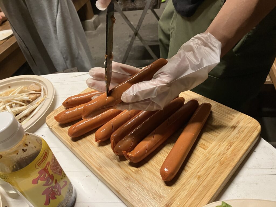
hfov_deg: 63.4
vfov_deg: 49.7
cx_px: 138
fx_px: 223
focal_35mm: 28
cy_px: 104
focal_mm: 3.99
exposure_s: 1/40
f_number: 1.8
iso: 400
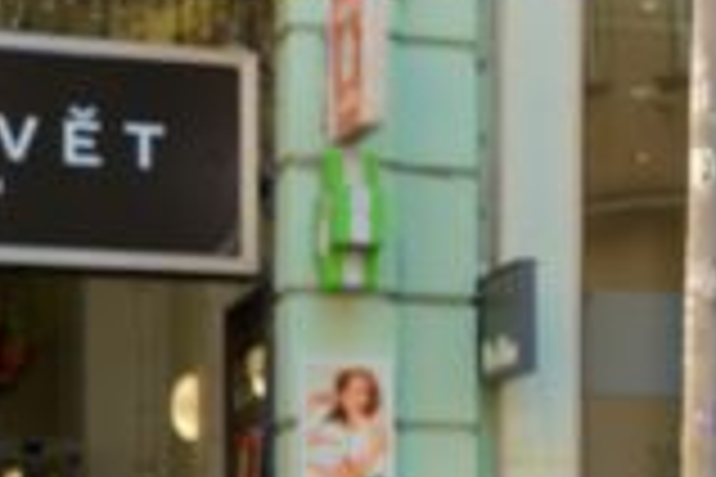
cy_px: 893
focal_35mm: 161
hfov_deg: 10.4
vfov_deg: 8.2
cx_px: 1891
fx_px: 3202
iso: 64
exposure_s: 1/50
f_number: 5
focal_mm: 25
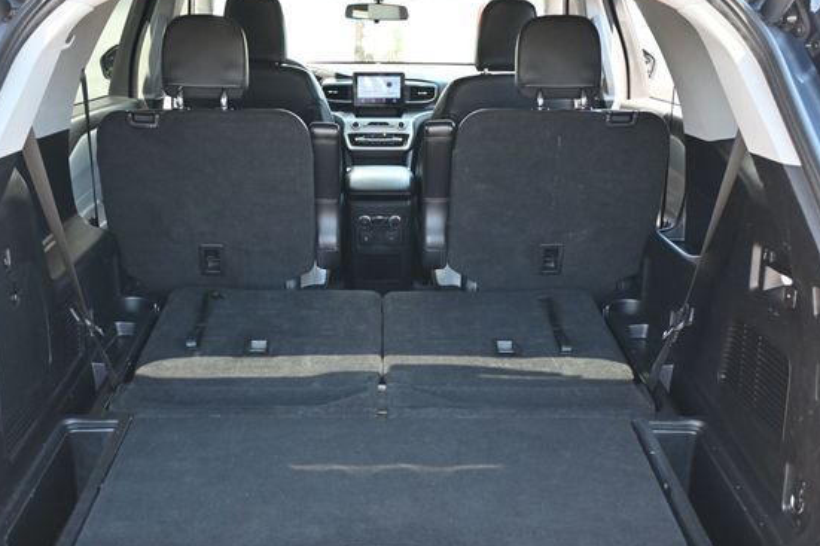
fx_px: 992
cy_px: 272
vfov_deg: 30.8
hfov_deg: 44.9
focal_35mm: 44
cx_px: 387
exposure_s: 1/125
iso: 800
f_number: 4.2
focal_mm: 25
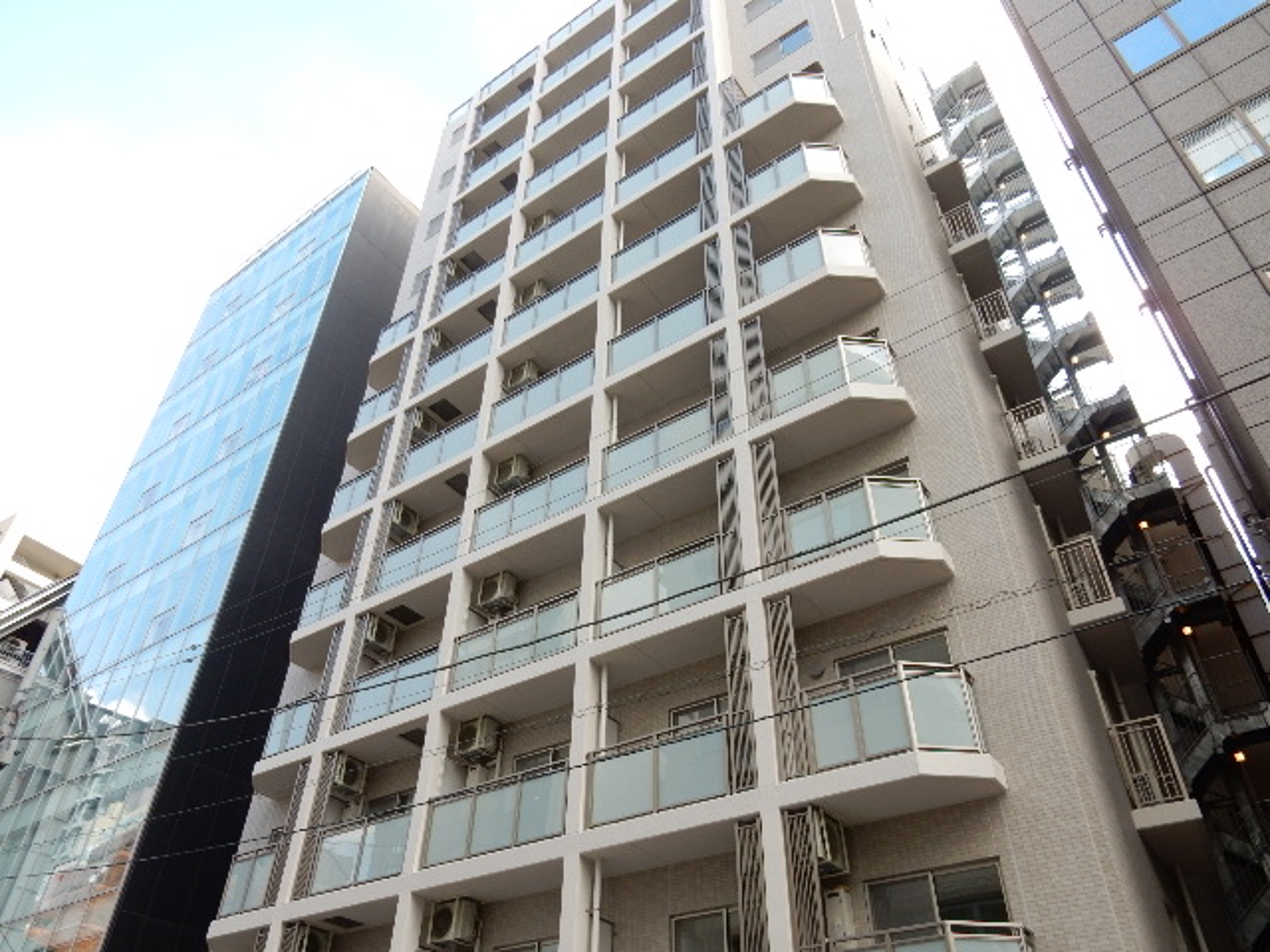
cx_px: 635
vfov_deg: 54.9
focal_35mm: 25
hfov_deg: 69.4
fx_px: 917
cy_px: 476
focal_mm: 4.5
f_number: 3.7
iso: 125
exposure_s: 1/200
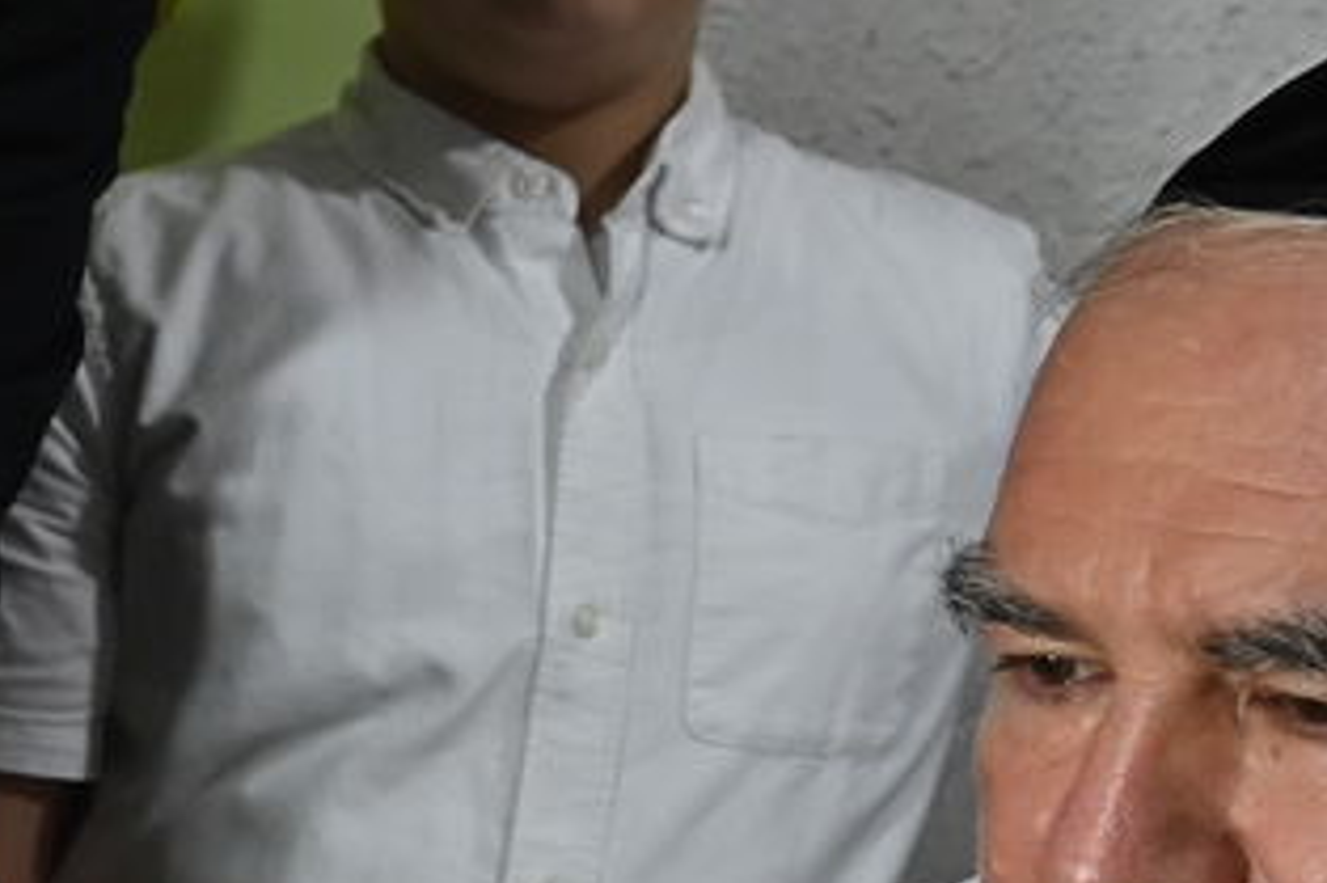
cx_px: -1150
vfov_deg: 12.7
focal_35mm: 107
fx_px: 3942
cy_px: 782
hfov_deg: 15.9
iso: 2000
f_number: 5
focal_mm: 24
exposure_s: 1/250
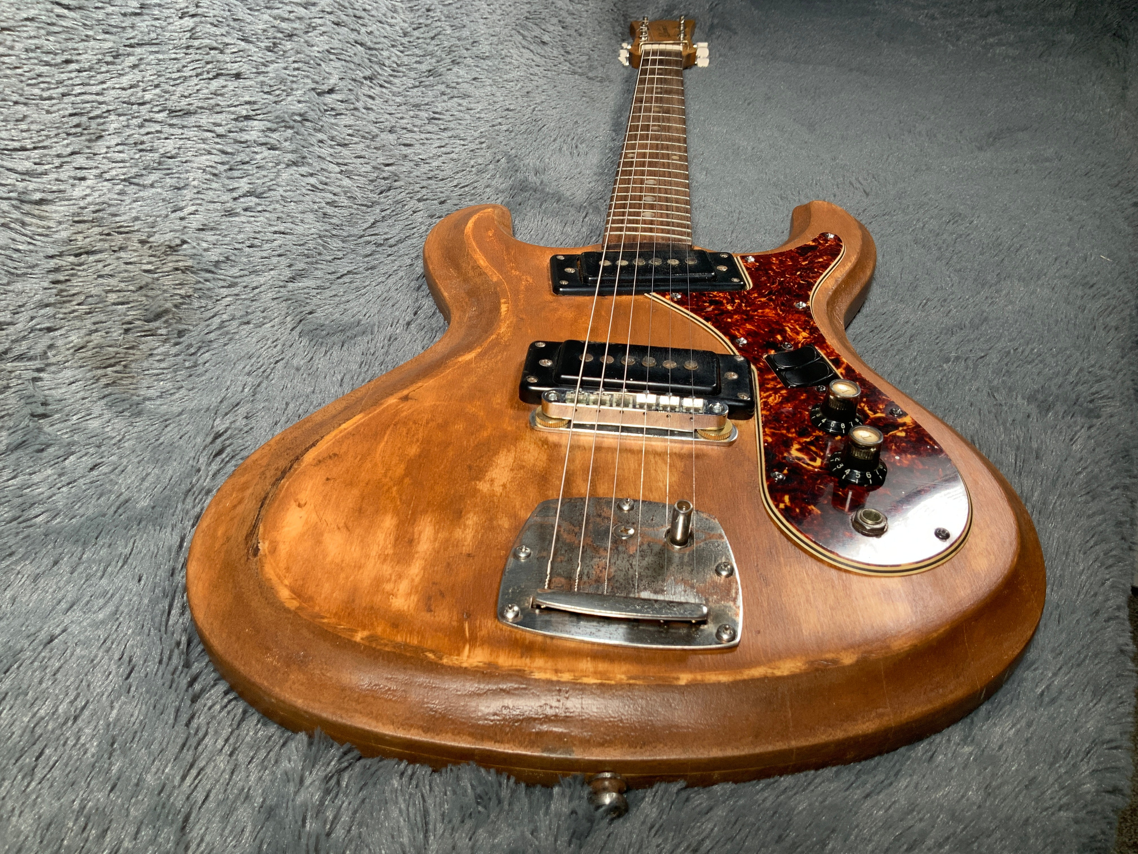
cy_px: 427
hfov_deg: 61.7
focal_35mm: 29
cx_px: 569
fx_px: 953
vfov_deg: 48.2
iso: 64
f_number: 1.8
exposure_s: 1/104
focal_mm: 3
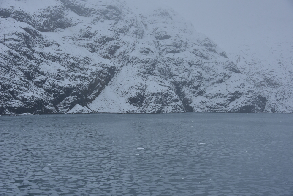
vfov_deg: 21.9
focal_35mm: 62
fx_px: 505
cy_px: 98
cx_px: 146
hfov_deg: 32.4
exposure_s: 1/200
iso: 100
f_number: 7.1
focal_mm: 62
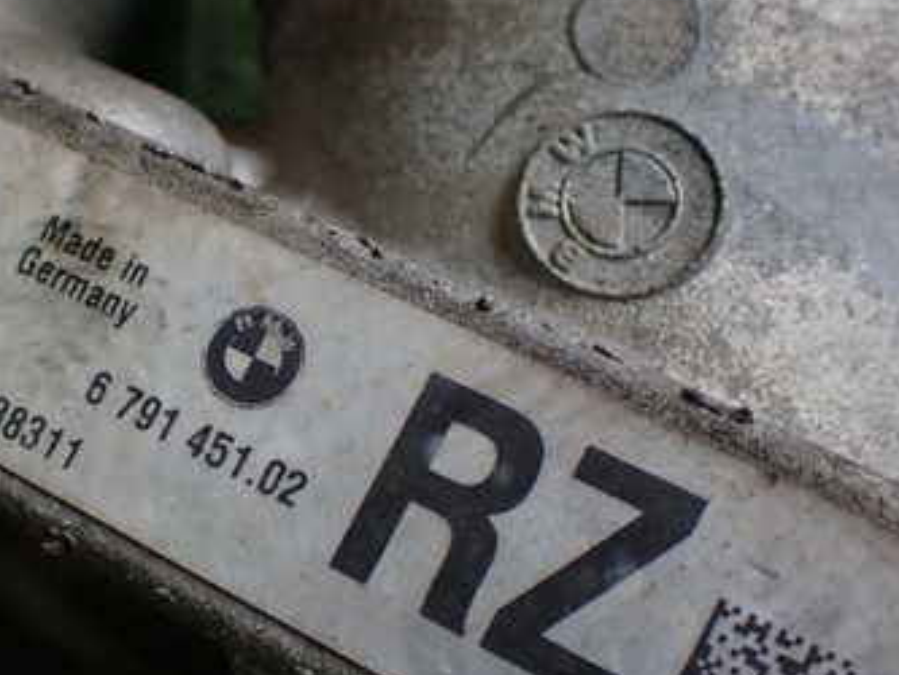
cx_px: 181
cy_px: 435
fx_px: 1403
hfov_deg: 34.5
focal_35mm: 54
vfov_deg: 26.9
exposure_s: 1/125
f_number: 2.3
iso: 100
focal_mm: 5.4
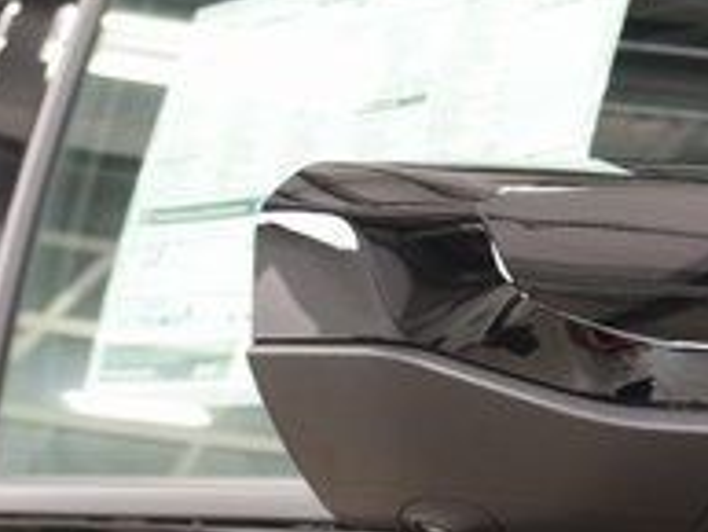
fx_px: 2354
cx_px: 510
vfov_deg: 12.9
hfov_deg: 17.0
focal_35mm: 115
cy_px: 380
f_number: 5
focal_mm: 24
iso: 1600
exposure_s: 1/30
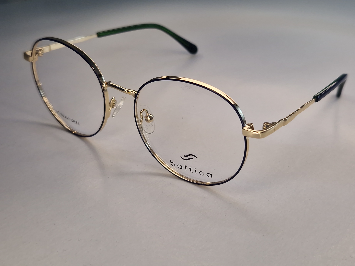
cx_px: 184
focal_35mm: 24
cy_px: 128
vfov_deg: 56.8
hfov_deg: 71.6
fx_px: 246
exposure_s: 1/238
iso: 50
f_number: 1.8
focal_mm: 5.4
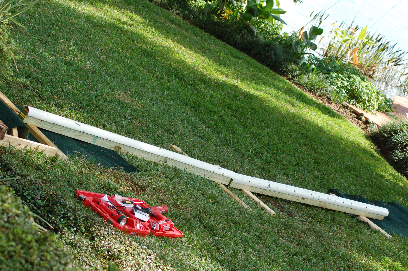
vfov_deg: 13.0
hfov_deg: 19.5
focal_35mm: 105
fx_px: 1189
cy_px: 136
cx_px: 204
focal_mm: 70
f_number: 5.6
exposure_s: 1/400
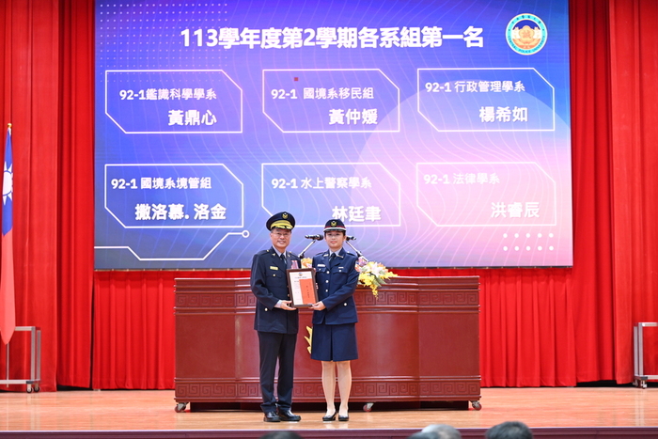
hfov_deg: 21.5
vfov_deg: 14.4
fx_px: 1737
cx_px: 329
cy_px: 220
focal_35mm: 95
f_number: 2.8
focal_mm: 95
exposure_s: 1/160
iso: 1000
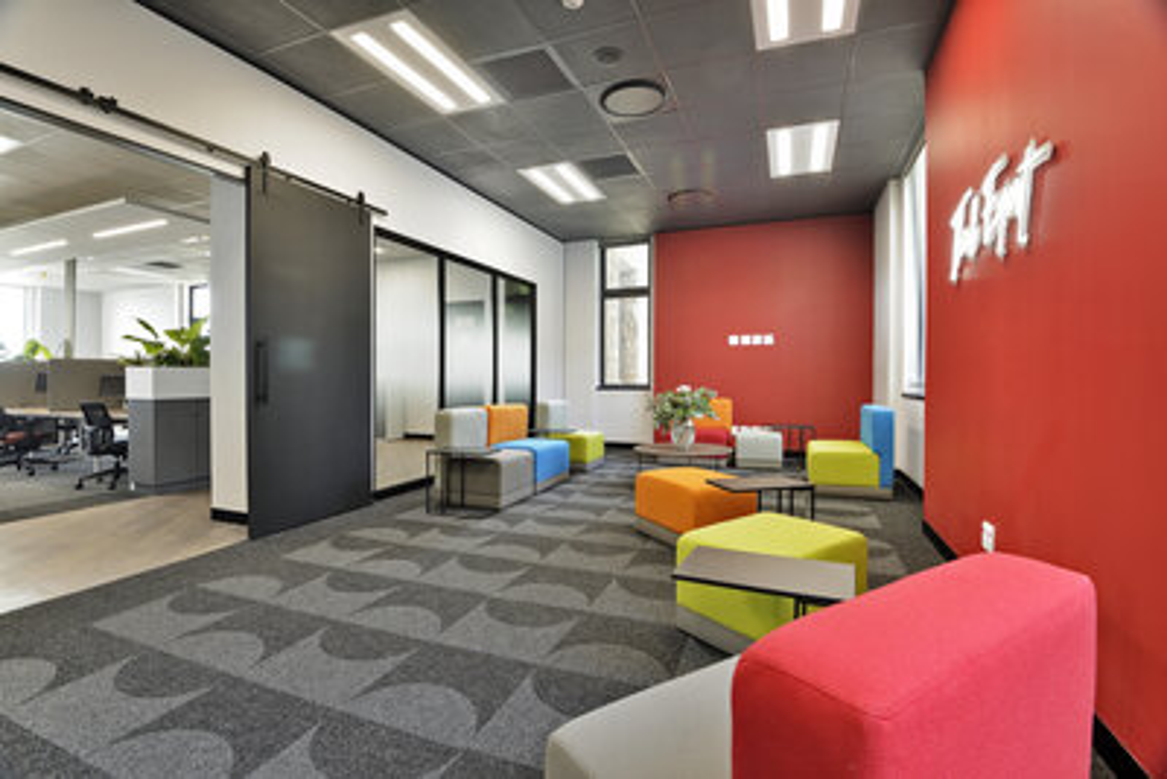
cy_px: 390
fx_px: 519
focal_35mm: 16
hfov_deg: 96.7
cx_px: 584
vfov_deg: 73.8
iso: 125
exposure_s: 1.6
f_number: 11
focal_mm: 16
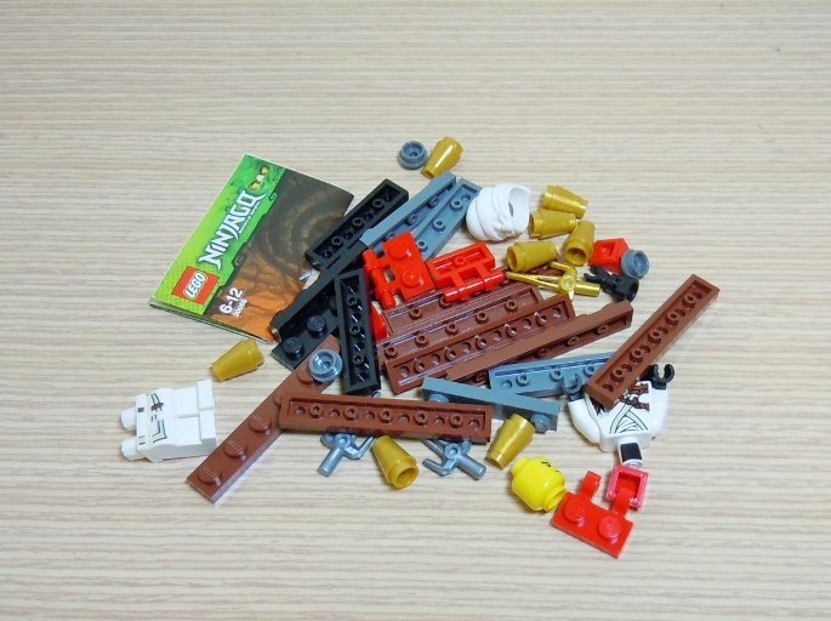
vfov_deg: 46.7
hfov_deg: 60.0
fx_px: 719
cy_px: 310
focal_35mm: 30
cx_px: 416
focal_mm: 5.4
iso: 200
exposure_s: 1/25
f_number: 3.5
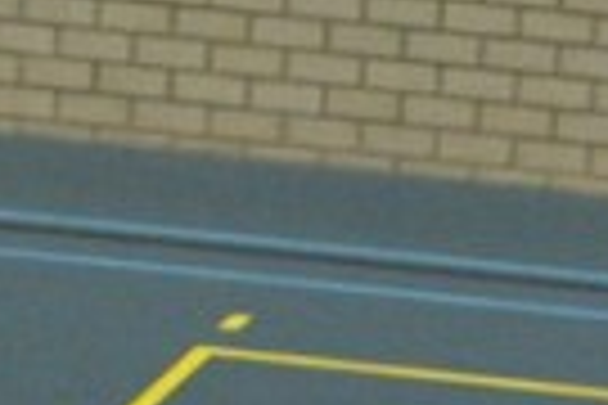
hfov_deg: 6.7
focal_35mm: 307
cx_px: 572
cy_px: 842
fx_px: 5183
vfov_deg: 4.4
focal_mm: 35
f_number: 4.5
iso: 800
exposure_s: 1/100
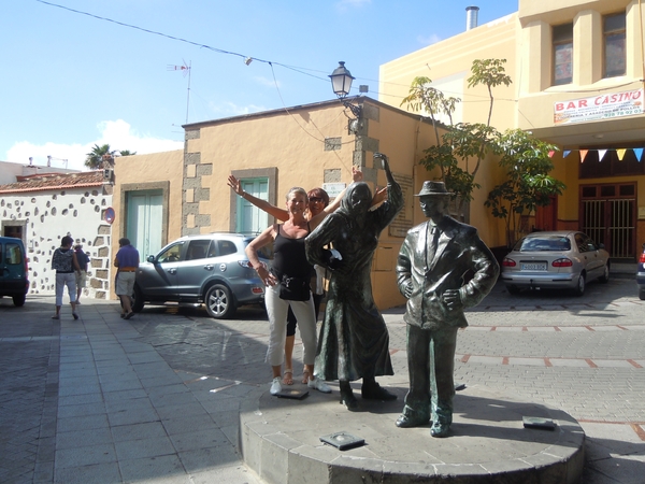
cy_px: 242
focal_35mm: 30
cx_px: 322
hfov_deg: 60.0
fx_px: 559
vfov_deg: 46.8
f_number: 3.5
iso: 100
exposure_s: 1/640
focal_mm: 5.4
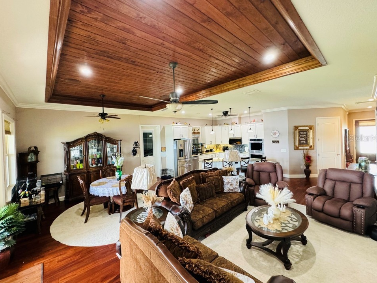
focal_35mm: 15
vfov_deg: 81.7
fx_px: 163
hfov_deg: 98.2
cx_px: 185
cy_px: 138
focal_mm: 2.22
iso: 800
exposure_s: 1/60
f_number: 2.2
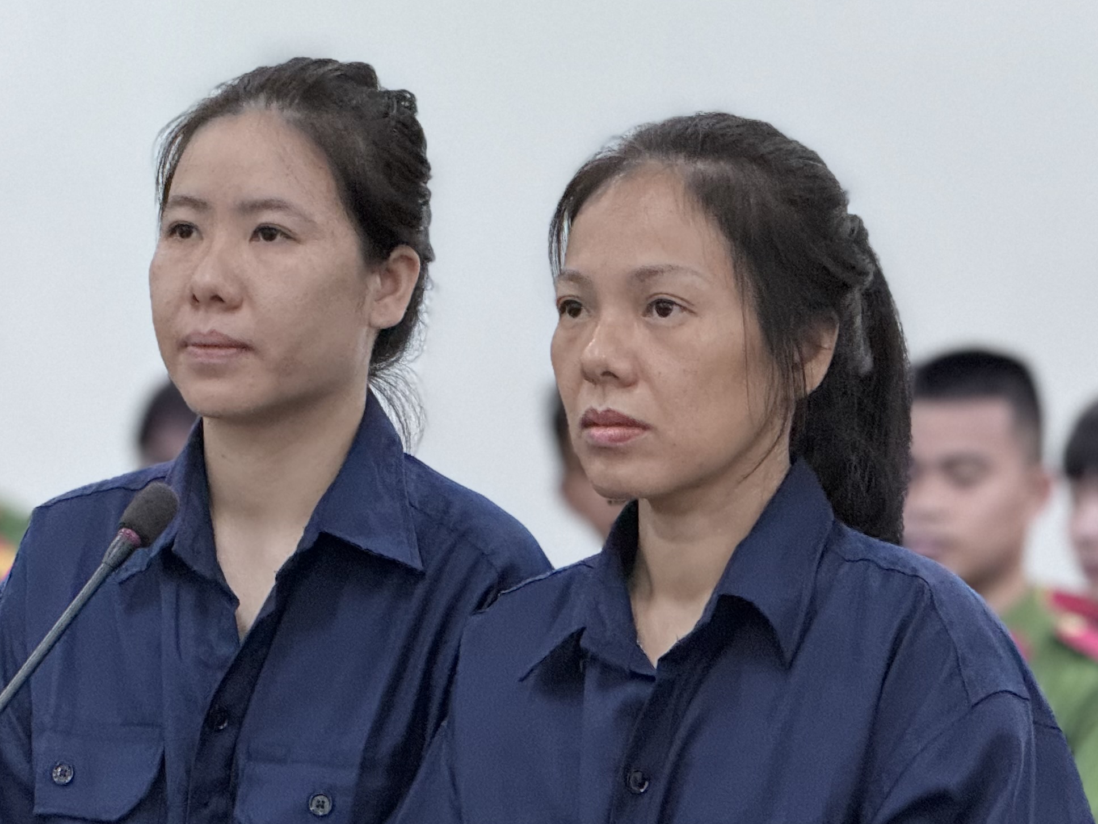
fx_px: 7931
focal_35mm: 250
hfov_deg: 7.9
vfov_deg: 5.9
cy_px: 696
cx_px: 318
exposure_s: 1/60
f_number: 2.8
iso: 500
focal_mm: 15.66
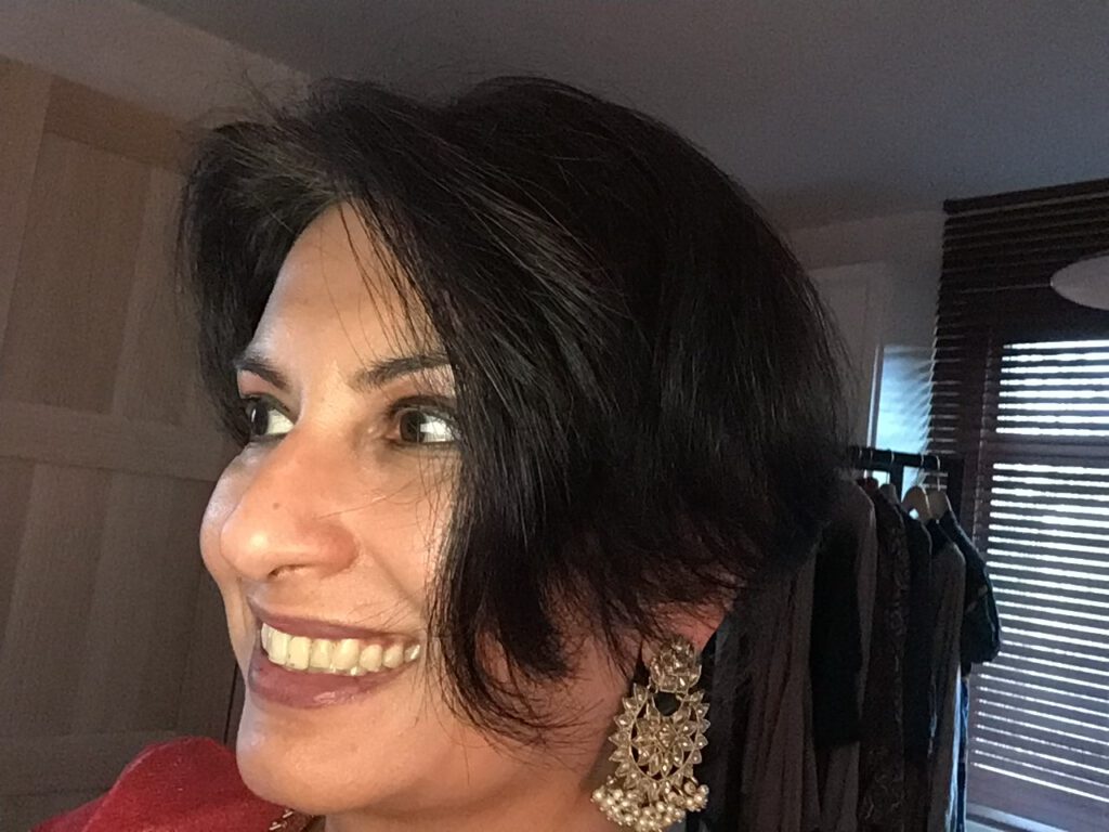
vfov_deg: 45.4
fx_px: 993
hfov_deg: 58.4
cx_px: 554
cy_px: 416
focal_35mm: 31
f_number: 2.4
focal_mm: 2.15
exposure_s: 1/17
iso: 640
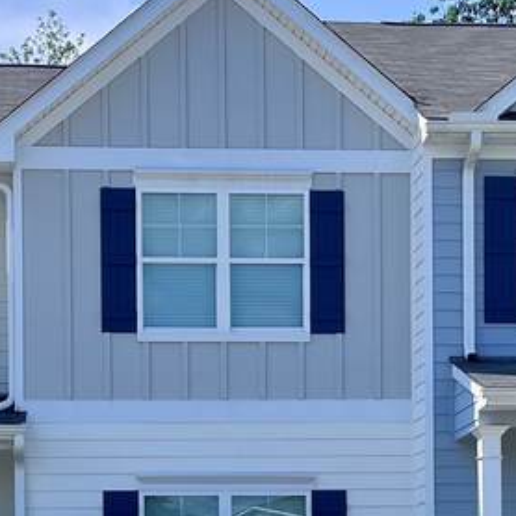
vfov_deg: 15.8
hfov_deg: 16.4
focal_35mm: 106
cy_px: 624
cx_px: 173
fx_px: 1788
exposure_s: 1/5848
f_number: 1.6
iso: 50
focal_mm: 5.1
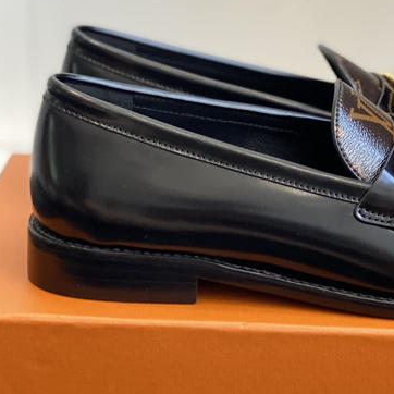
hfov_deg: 15.7
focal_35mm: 110
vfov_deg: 15.8
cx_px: 332
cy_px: 178
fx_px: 1417
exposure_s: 1/122
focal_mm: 6
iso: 50
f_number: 2
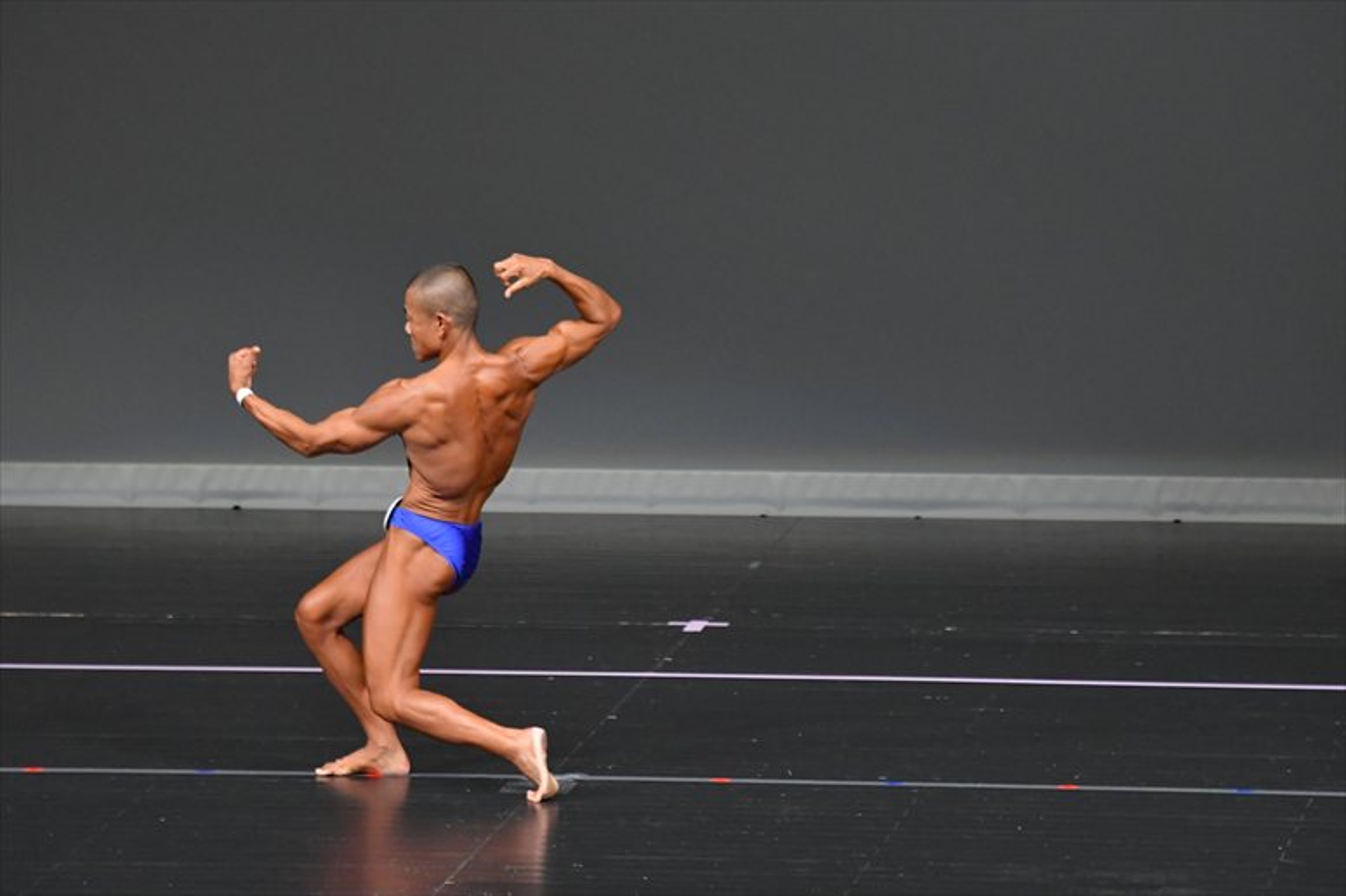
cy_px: 448
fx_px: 11211
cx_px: 673
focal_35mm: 300
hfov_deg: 6.9
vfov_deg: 4.6
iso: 4000
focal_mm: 200
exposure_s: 1/400
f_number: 5.6
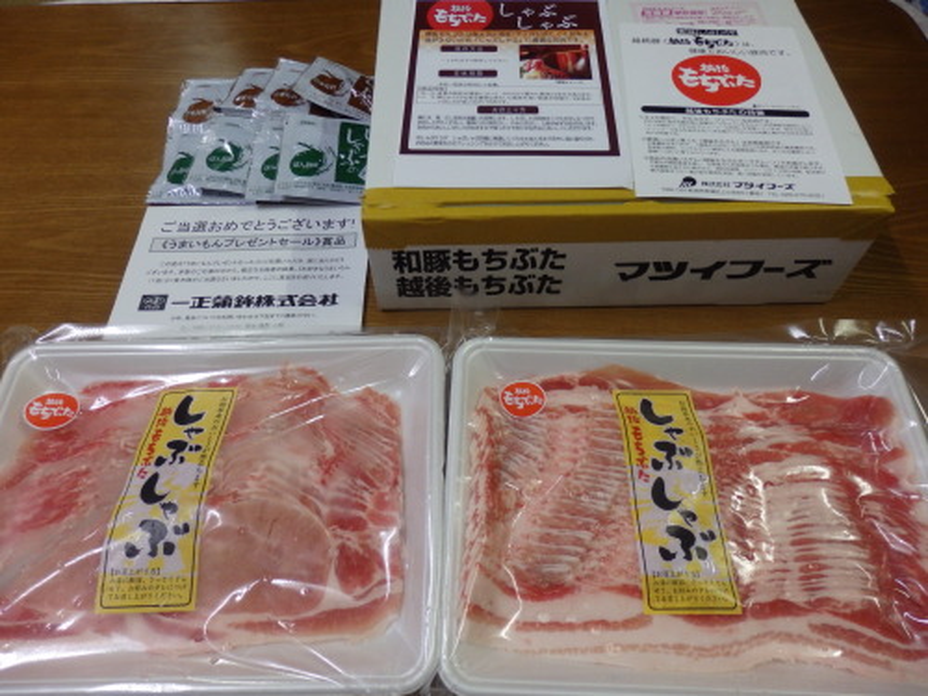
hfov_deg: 69.4
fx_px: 670
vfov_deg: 54.9
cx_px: 464
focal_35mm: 25
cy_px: 348
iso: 320
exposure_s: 1/30
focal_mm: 4.5
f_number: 3
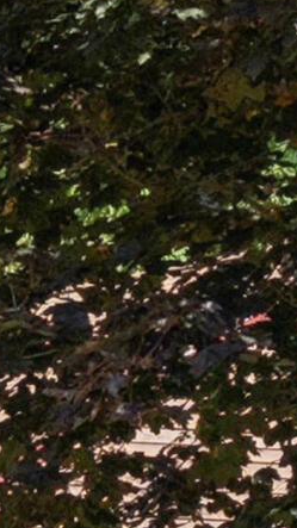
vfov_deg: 10.3
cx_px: -512
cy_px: 271
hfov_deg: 5.5
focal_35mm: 210
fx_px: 2935
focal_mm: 29.5
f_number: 7.1
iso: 320
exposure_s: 1/1000
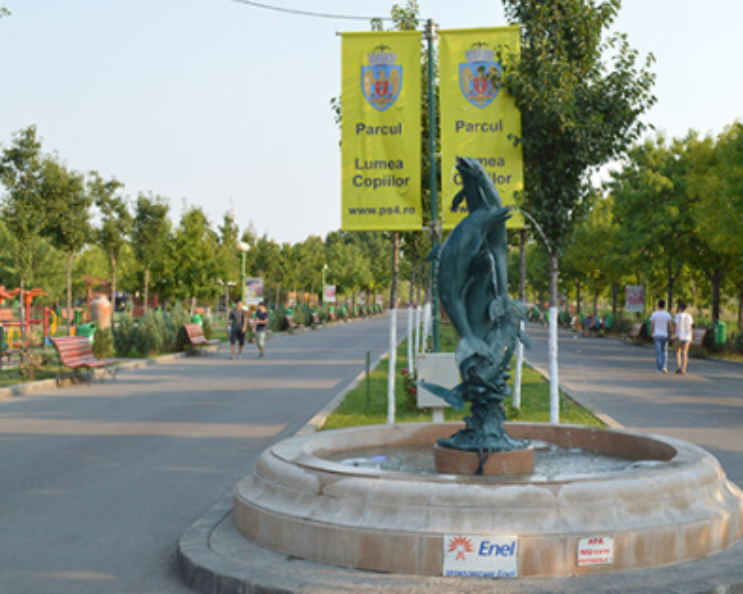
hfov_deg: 40.8
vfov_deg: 33.4
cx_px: 481
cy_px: 311
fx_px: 989
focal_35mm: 45
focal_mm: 18
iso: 400
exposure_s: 1/640
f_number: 5.6
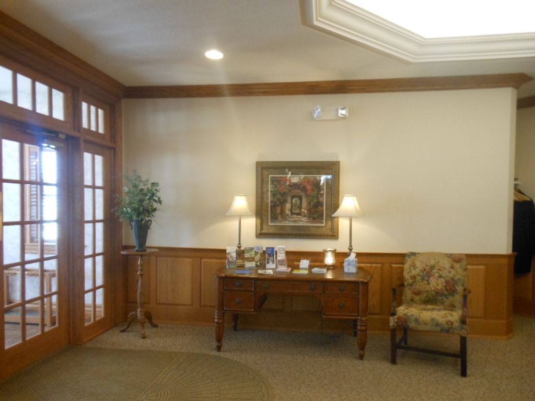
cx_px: 268
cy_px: 200
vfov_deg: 54.9
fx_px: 386
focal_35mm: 25
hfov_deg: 69.4
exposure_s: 1/30
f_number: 3.2
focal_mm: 4.5
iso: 320
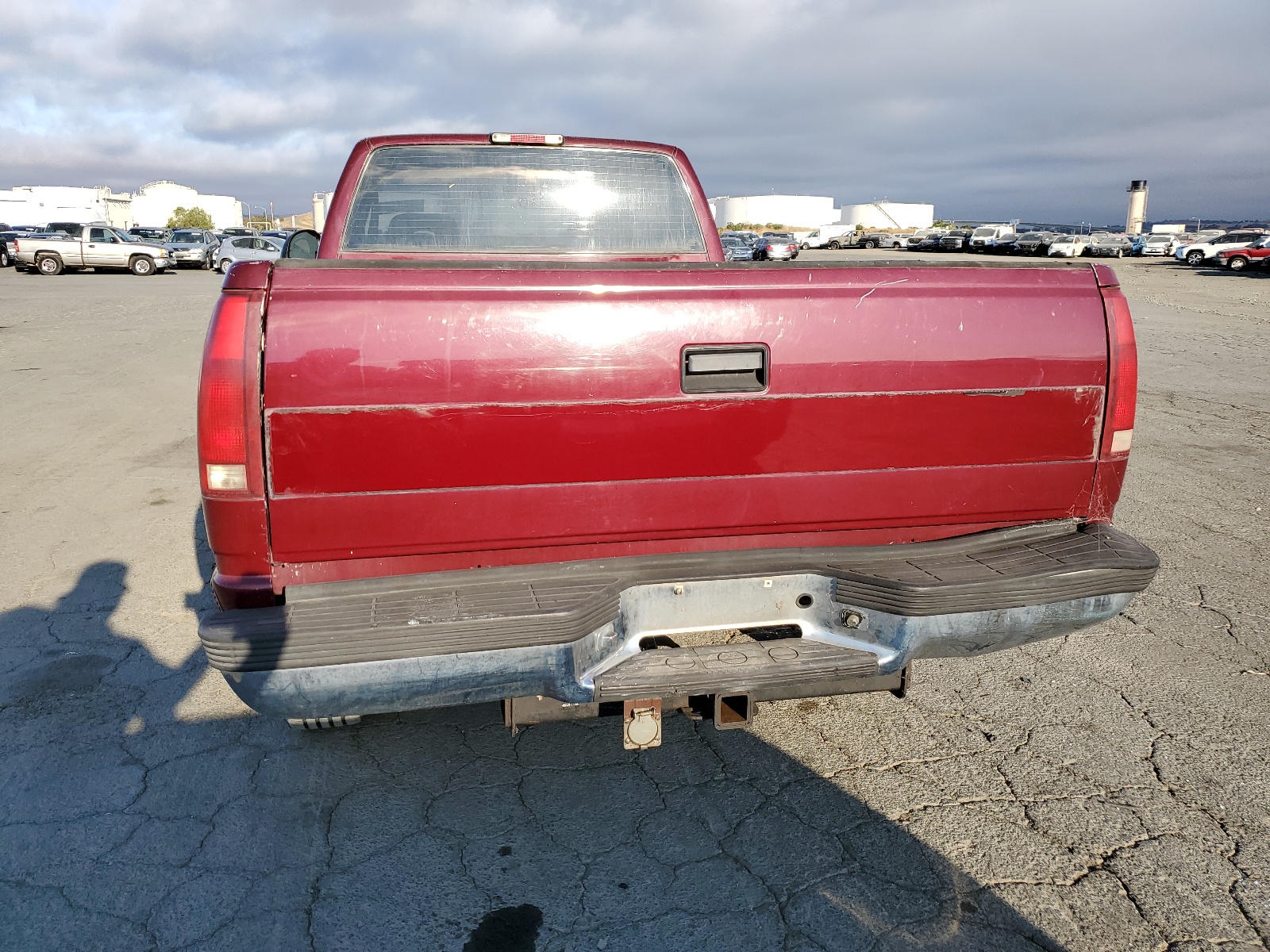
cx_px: 635
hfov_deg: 67.3
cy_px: 476
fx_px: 954
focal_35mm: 26
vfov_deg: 53.1
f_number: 1.5
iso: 50
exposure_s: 1/2000
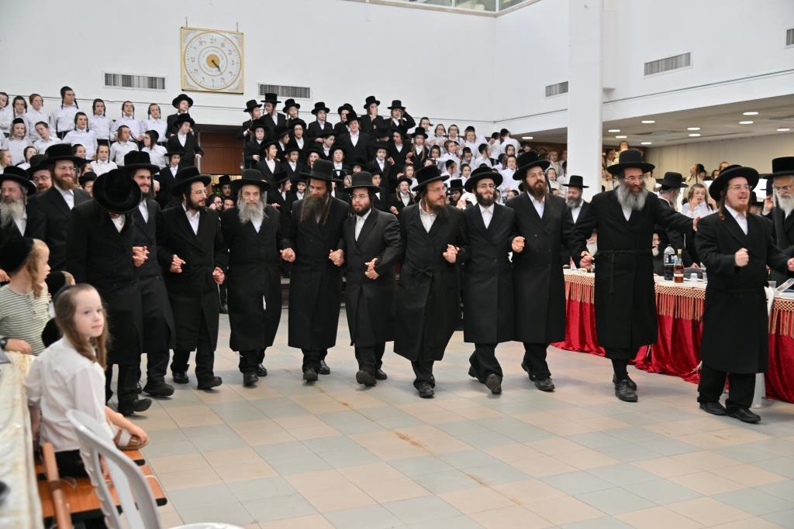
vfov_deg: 35.1
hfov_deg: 50.7
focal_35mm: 38
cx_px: 397
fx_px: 838
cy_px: 264
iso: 160
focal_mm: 38
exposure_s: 1/160
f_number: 4
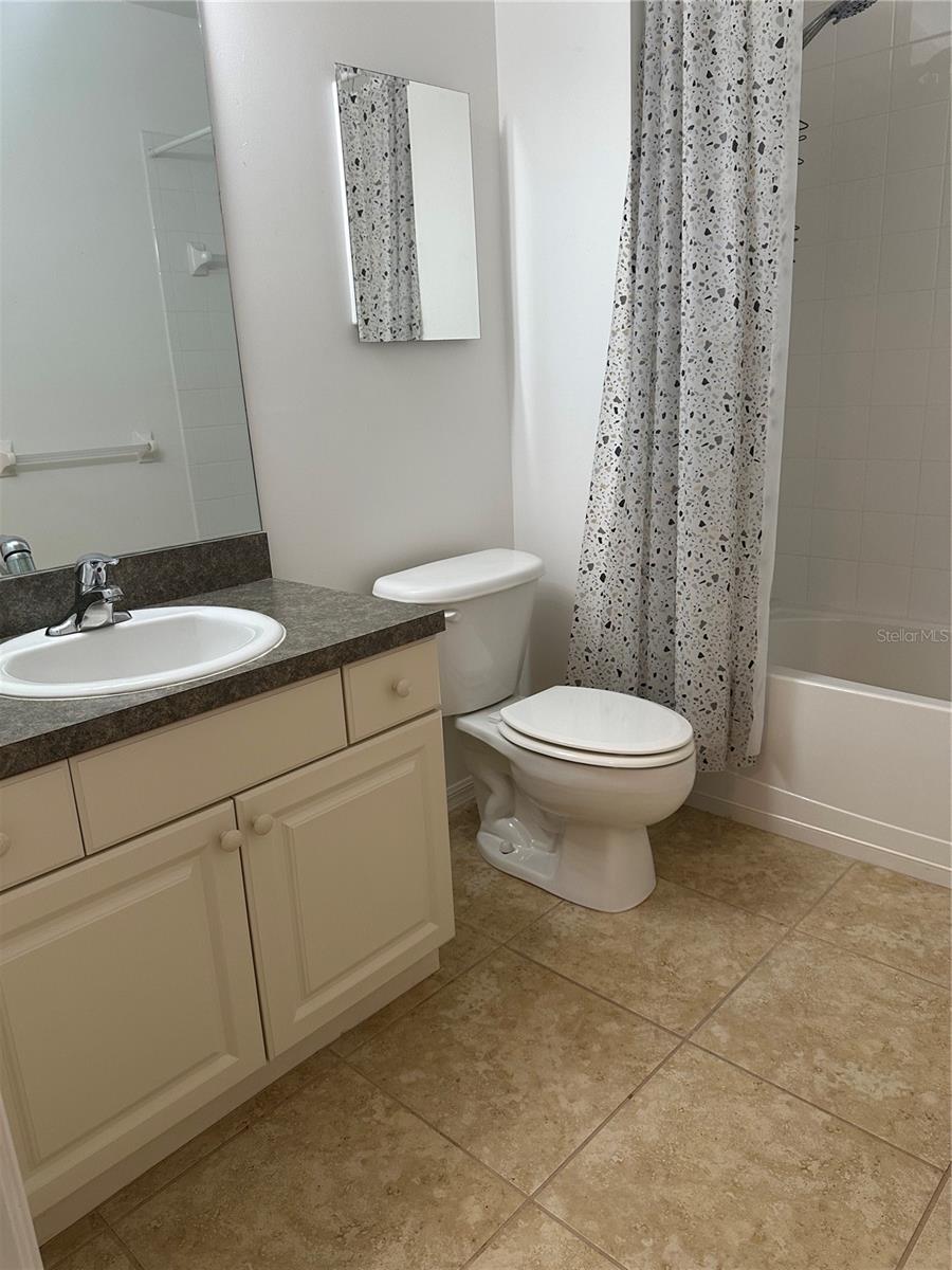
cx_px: 476
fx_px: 880
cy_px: 635
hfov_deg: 56.8
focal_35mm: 24
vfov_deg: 71.6
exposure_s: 1/120
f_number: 1.78
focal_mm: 6.86
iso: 200
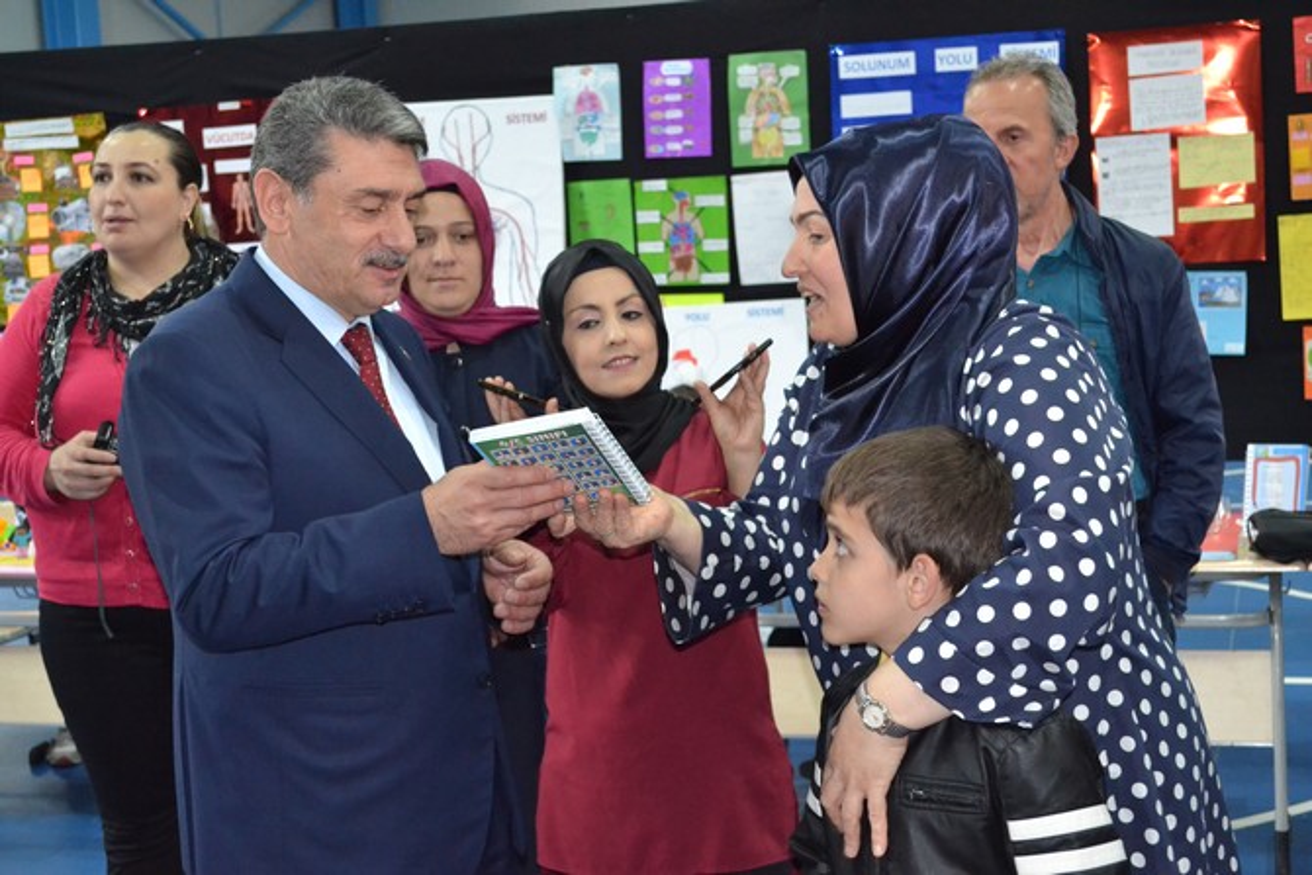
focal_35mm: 54
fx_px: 1968
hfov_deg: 36.9
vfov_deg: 25.1
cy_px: 438
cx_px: 656
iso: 3200
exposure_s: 1/60
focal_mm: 36
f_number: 5
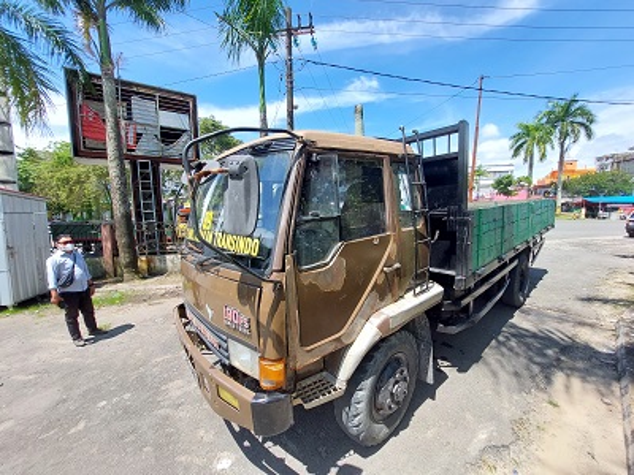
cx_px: 317
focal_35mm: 13
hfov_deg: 106.2
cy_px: 238
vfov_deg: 89.9
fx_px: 238
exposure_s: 1/726
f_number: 2.2
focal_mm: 1.74
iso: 50
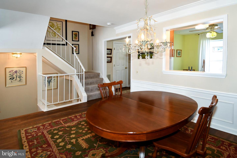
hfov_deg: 90.0
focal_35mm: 18
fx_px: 118
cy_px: 79
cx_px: 118
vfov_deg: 67.4
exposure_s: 1/60
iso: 360
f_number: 4
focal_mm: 12
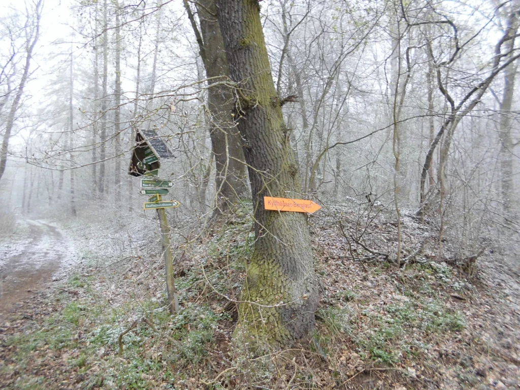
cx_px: 260
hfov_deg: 67.3
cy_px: 195
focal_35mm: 26
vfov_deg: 53.1
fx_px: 391
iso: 200
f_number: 3.2
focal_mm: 4.6
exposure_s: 1/60
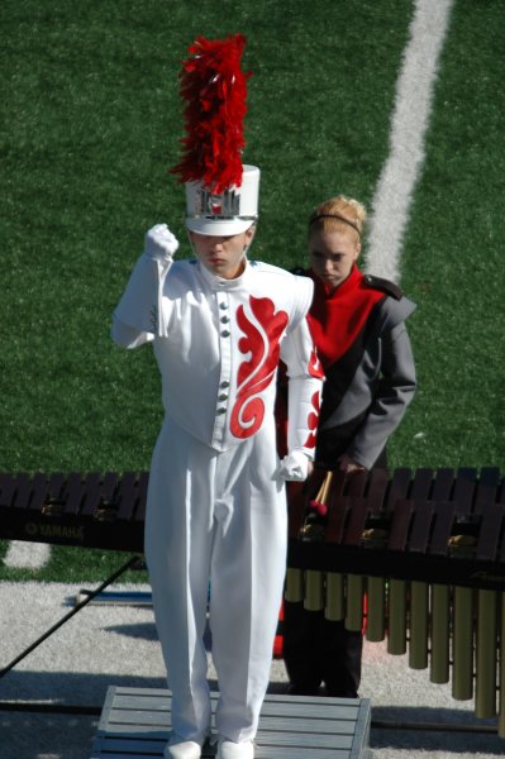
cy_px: 380
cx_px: 252
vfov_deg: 3.4
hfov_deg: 2.3
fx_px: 12646
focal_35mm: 600
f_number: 5.6
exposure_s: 1/1250
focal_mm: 400
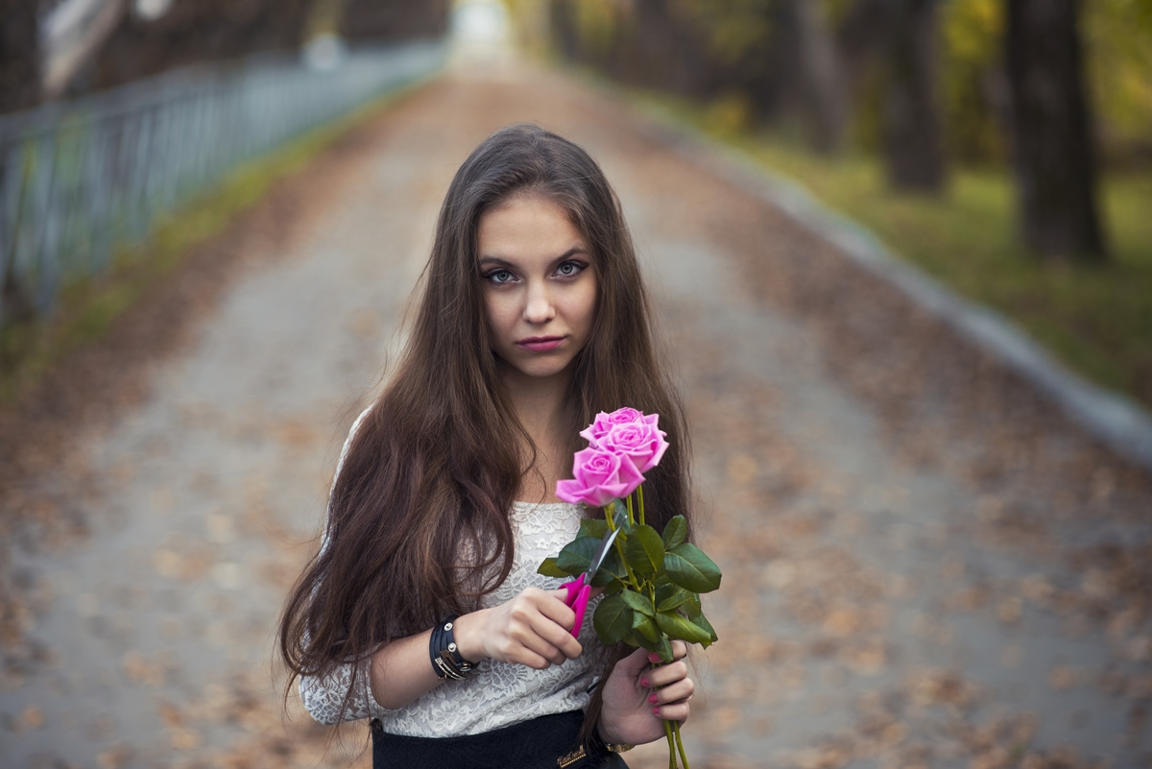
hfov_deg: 23.9
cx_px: 576
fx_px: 2721
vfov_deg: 16.1
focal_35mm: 85
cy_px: 384
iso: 100
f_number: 2.2
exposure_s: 1/320
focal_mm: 85
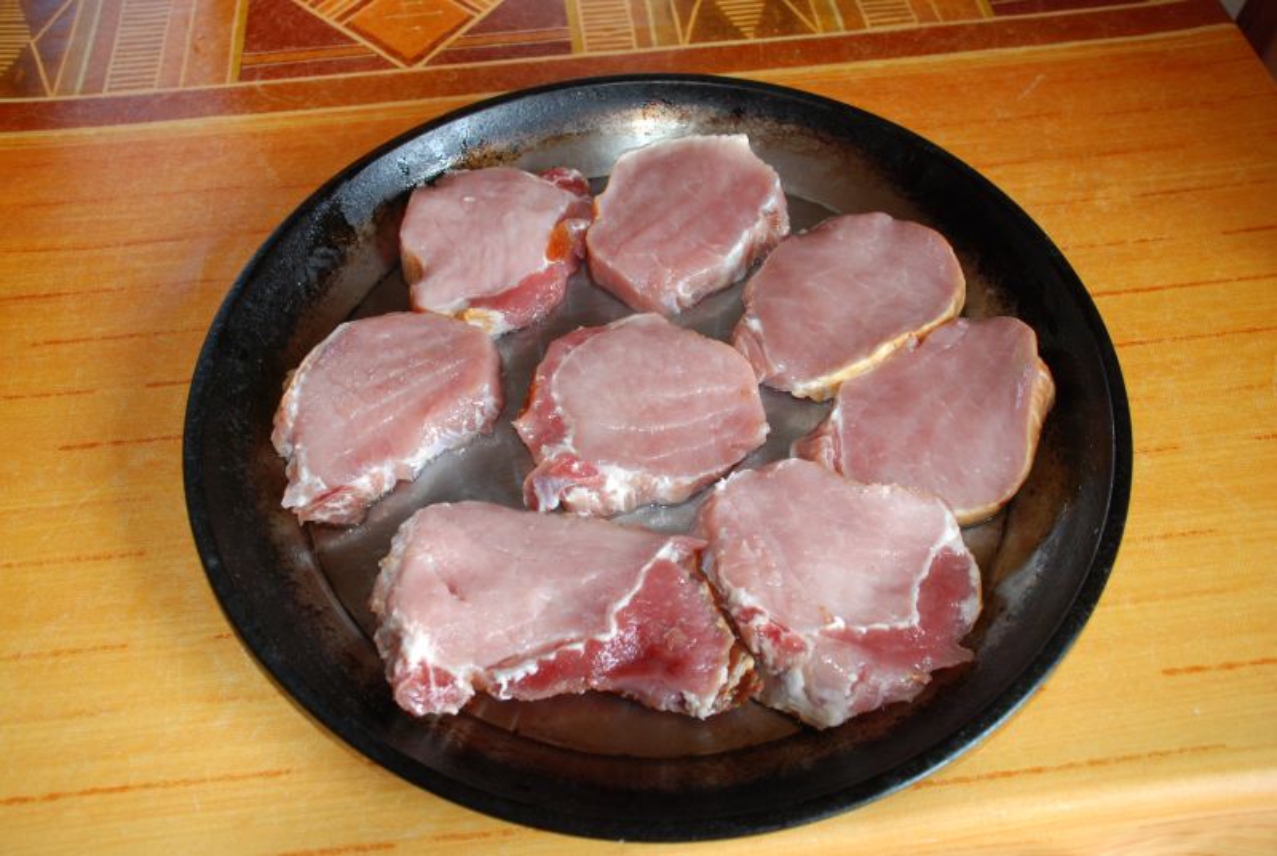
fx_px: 1172
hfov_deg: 57.2
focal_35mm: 33
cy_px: 428
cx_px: 638
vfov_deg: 40.1
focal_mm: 22
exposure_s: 1/60
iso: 400
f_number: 4
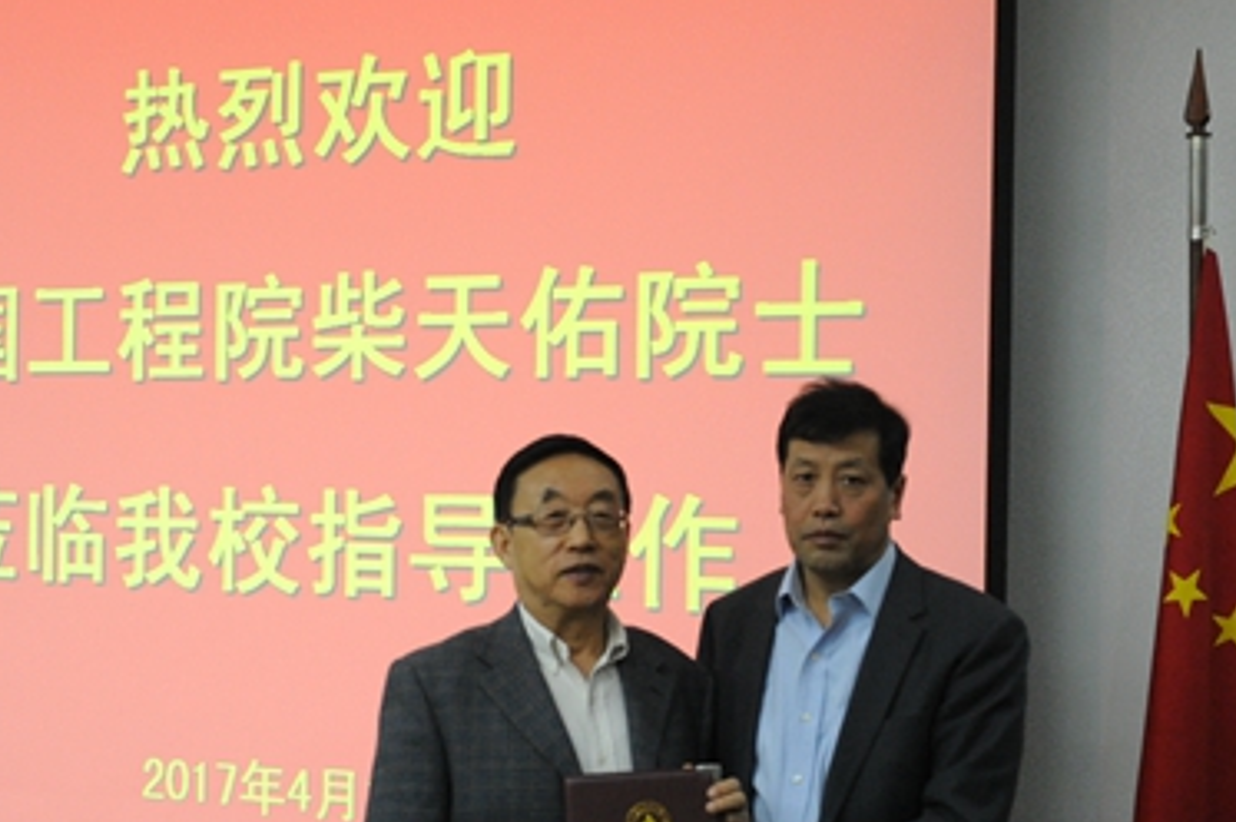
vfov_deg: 26.3
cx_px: 666
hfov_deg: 38.9
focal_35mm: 51
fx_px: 1749
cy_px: 529
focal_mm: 38
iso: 3200
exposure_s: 1/125
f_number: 3.2
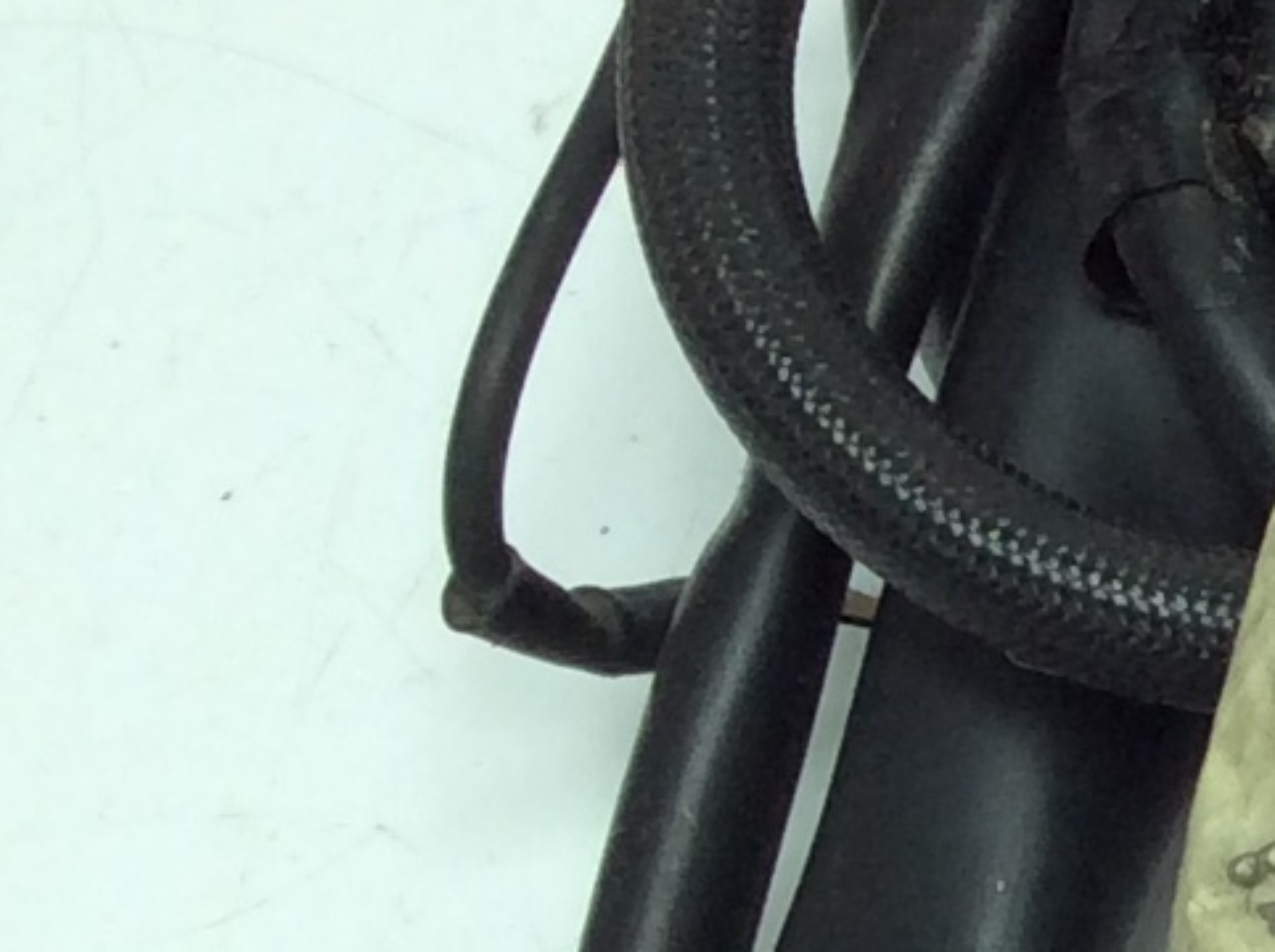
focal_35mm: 172
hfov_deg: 10.1
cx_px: 2997
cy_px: 1047
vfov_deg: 8.5
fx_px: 6326
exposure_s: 1/252
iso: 32
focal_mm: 3.3
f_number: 2.4
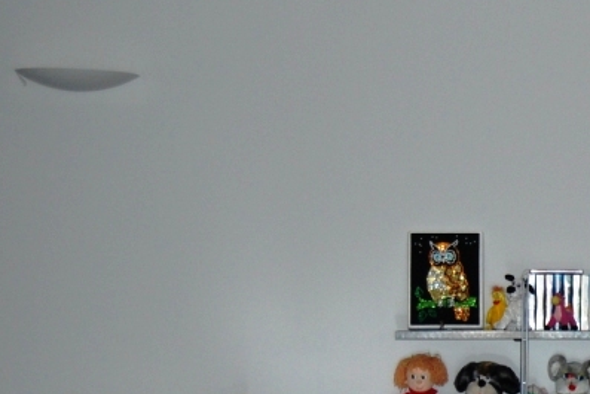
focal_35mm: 147
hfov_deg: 13.6
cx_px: 701
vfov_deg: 9.3
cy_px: 365
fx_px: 2410
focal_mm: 38
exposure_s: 1/60
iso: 400
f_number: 5
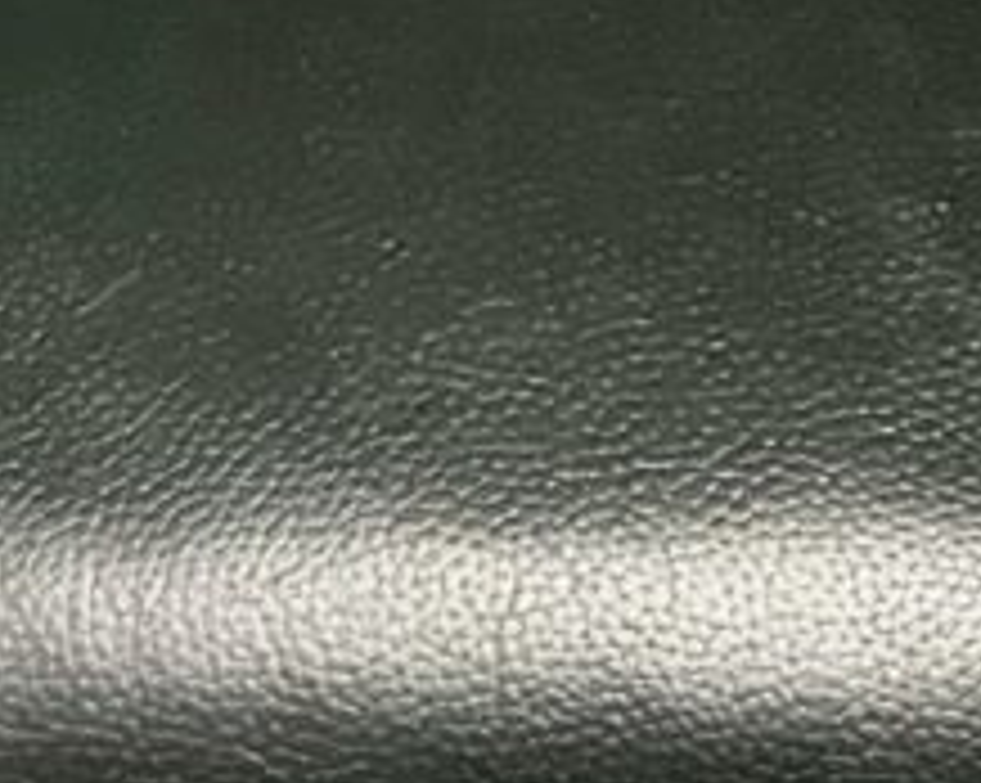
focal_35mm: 175
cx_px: 112
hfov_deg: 11.0
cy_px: -1483
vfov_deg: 7.8
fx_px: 5076
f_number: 1.5
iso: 1000
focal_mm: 5.7
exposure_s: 1/26
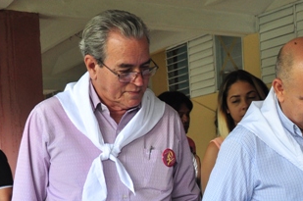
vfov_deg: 19.0
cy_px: 189
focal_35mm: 70
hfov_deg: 26.9
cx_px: 319
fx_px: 588
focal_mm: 18
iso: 400
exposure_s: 1/80
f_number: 4.5
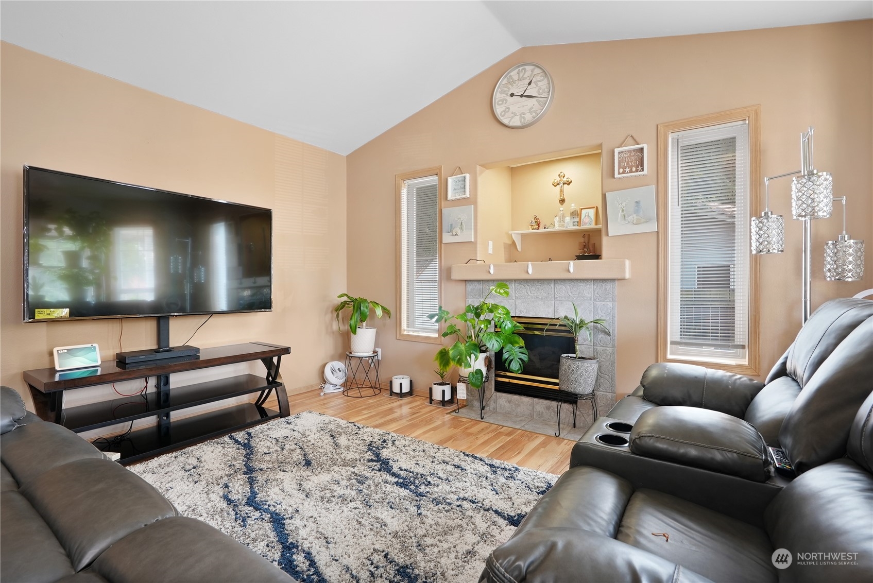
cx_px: 436
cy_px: 292
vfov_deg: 73.8
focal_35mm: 16
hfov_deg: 96.7
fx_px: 388
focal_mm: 16
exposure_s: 1/2
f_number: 10
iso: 400
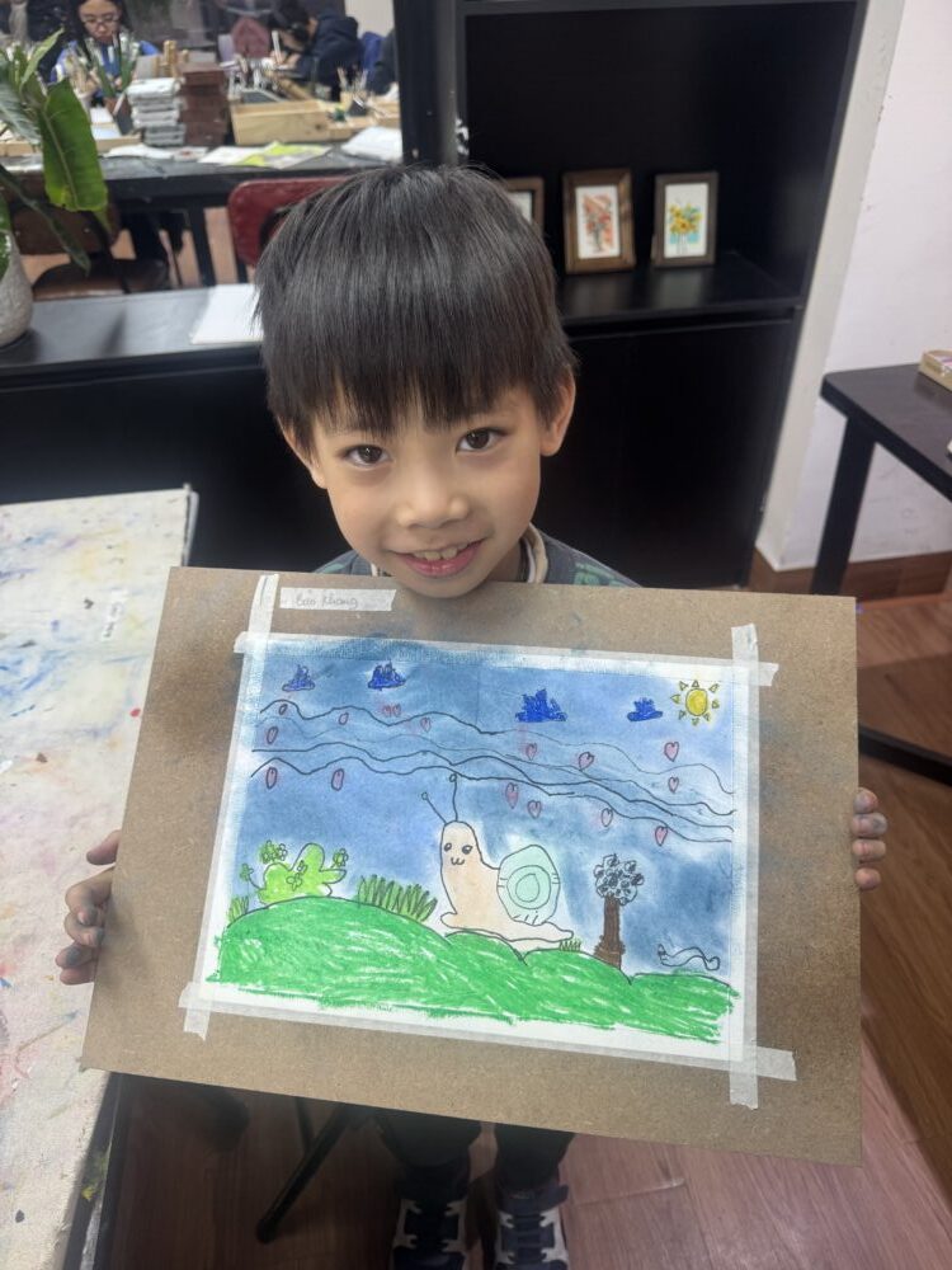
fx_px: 880
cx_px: 476
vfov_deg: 71.6
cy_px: 635
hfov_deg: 56.8
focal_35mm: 24
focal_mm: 6.76
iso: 80
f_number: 1.78
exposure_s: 1/100
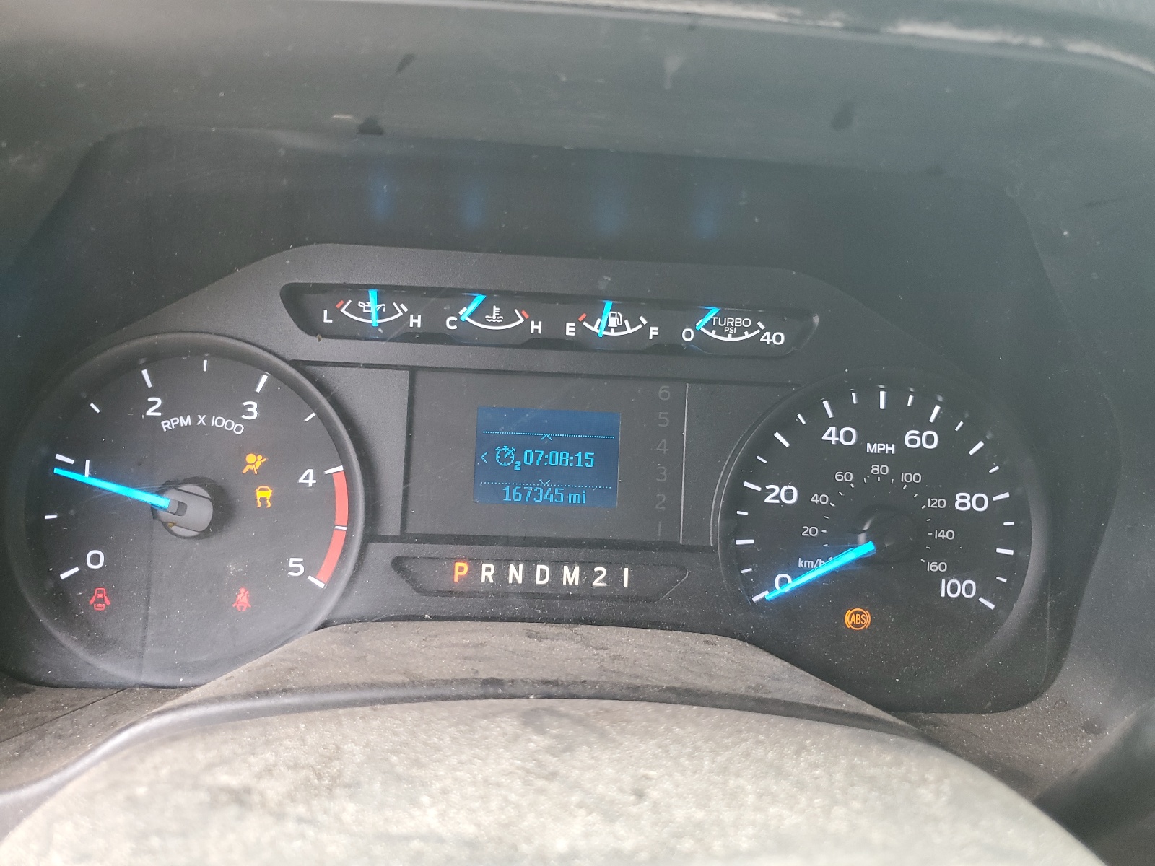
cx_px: 578
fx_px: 868
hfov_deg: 67.3
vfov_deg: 53.1
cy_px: 433
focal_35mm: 26
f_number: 1.5
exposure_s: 1/60.2
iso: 71
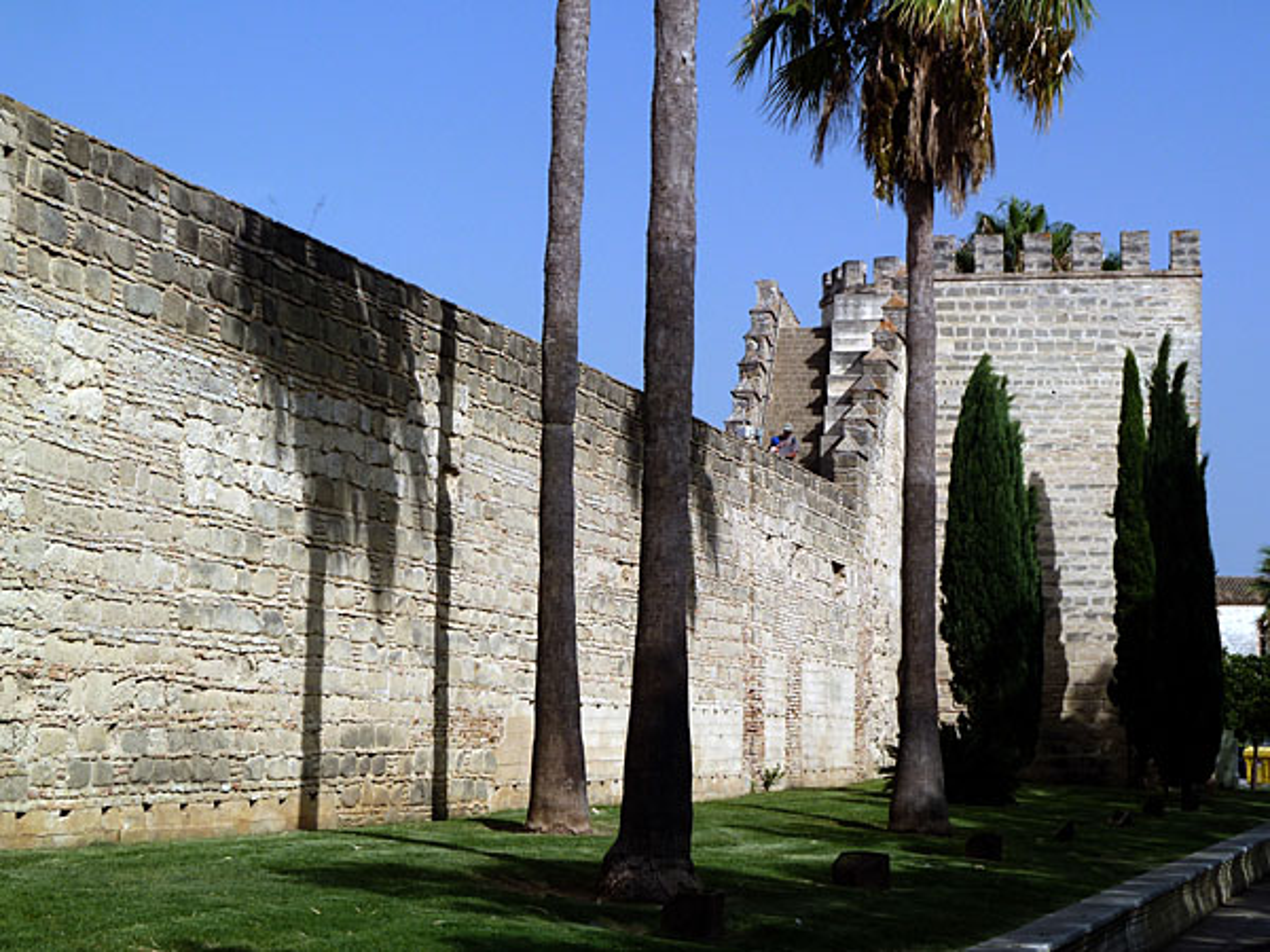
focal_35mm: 78
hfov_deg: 25.0
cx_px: 635
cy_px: 476
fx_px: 2862
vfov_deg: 18.9
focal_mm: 12.8
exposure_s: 1/500
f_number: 5.6
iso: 80
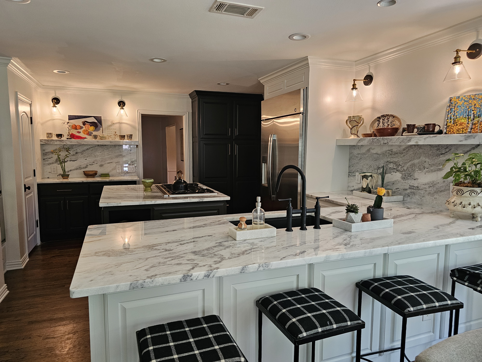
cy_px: 181
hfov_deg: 73.9
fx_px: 320
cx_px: 241
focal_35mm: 23
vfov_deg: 58.9
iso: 320
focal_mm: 6.3
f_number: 1.7
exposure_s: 1/120
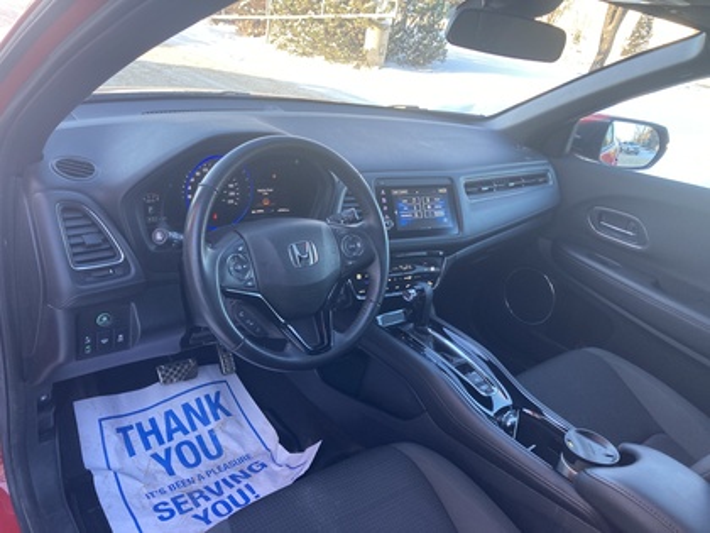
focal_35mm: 28
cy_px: 266
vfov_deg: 49.7
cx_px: 355
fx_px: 574
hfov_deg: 63.4
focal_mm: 3.99
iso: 80
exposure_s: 1/102
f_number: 1.8
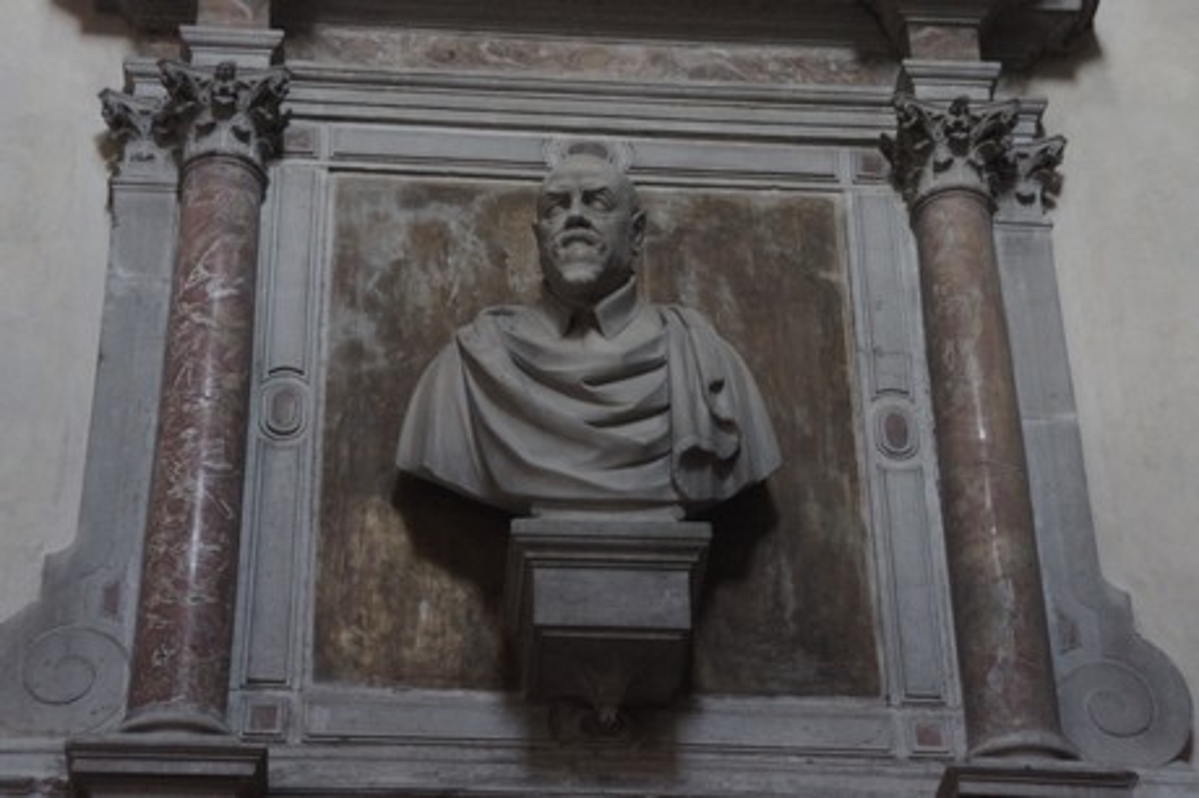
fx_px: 2746
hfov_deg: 24.6
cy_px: 399
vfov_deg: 16.5
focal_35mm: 82
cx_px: 600
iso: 6400
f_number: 5.6
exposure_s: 1/100
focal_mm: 55
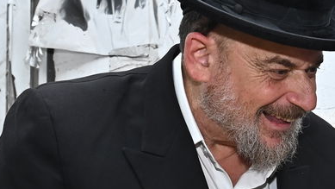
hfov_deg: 17.9
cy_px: 263
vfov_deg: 10.4
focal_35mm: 113
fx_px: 1004
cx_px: 411
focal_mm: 30
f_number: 7.1
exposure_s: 1/200
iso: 1000
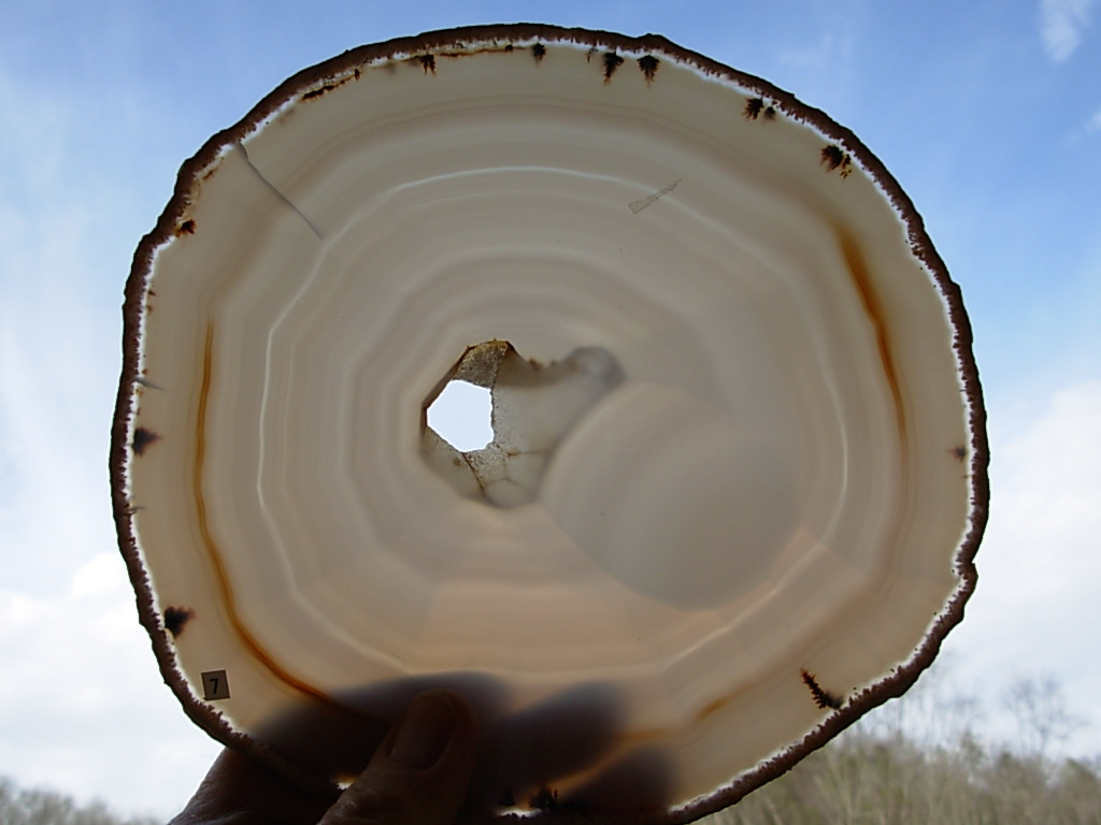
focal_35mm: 38
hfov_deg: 49.0
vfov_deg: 37.7
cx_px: 550
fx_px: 1209
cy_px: 412
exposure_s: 1/645
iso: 50
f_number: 2.9
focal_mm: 6.3
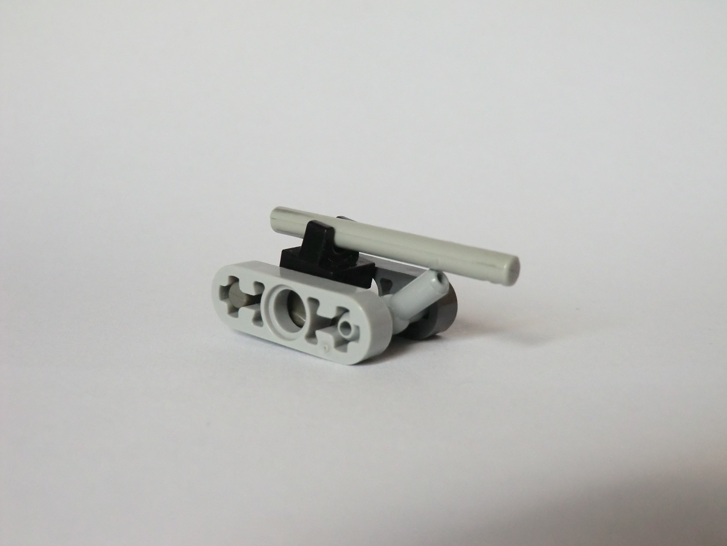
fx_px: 840
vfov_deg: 36.0
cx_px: 364
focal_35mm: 40
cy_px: 273
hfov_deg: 46.8
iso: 400
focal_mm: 7.1
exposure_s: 1/30
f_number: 3.8
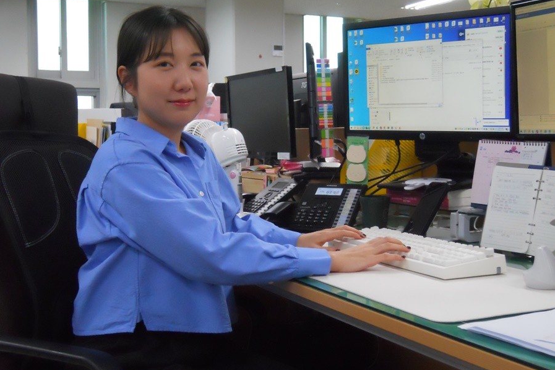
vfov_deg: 28.1
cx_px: 277
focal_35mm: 48
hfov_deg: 41.1
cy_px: 172
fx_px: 740
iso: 640
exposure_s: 1/125
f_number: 3.4
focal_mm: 8.3
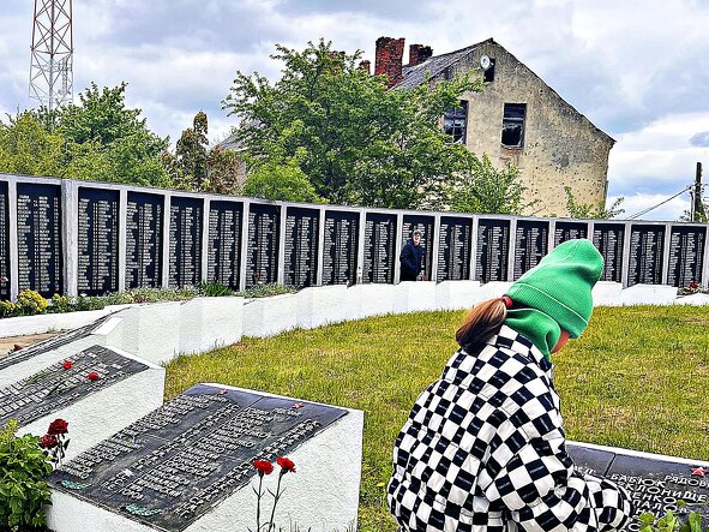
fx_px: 962
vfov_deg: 30.6
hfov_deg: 38.6
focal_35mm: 47
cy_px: 356
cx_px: 124
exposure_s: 1/2841
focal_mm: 5.7
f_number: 1.5
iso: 50
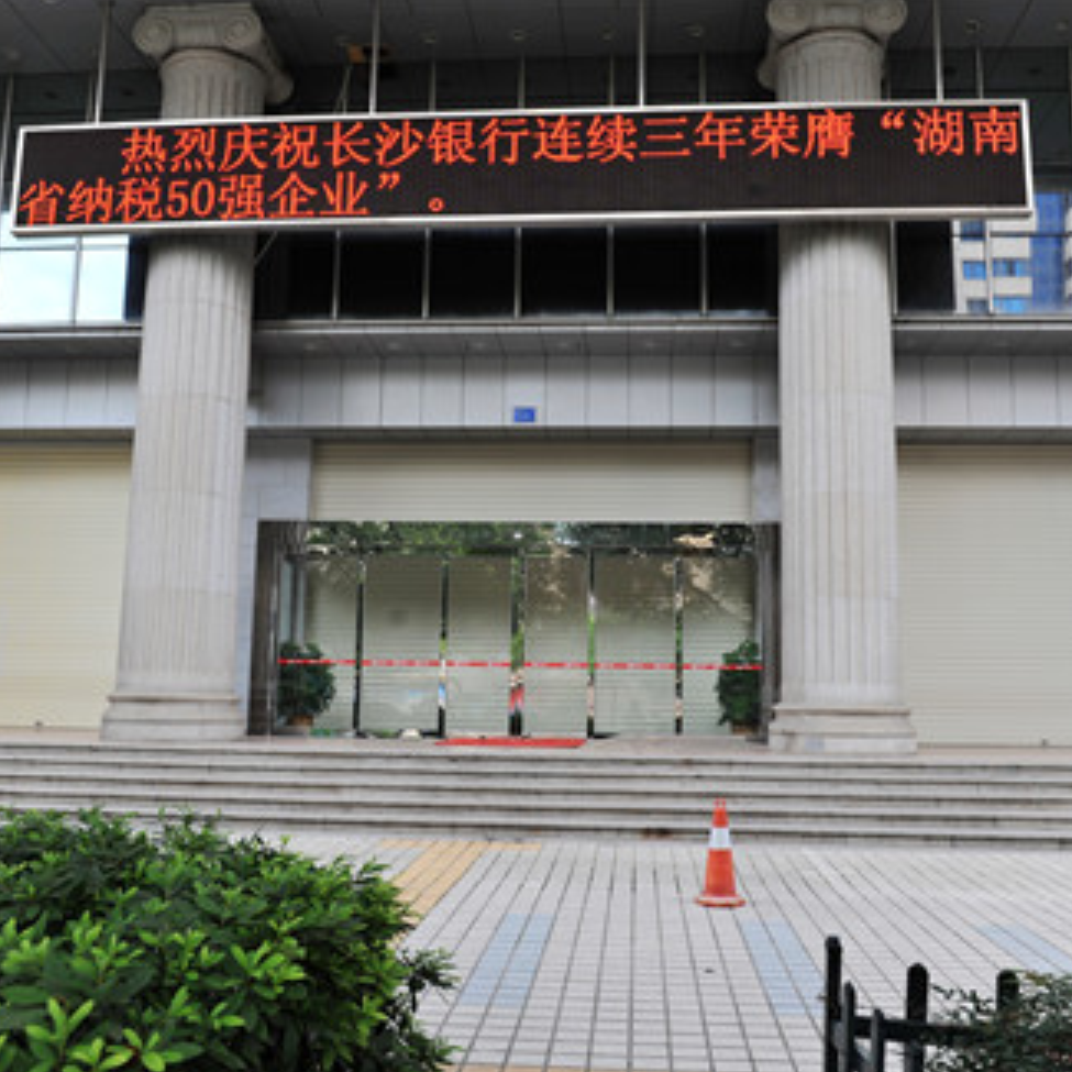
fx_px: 1191
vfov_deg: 48.5
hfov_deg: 48.4
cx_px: 548
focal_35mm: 34
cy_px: 538
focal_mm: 26
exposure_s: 1/100
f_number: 6.3
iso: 200
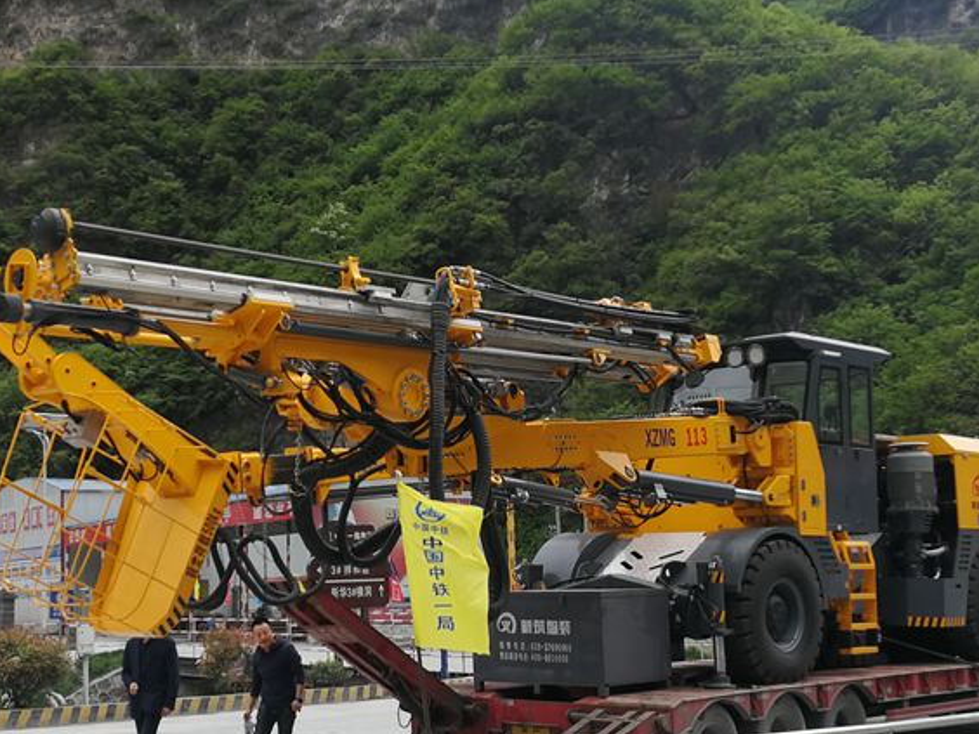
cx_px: 318
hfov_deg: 38.4
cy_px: 444
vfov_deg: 29.6
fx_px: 1386
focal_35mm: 49
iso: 50
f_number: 2.2
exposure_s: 1/199
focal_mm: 3.95
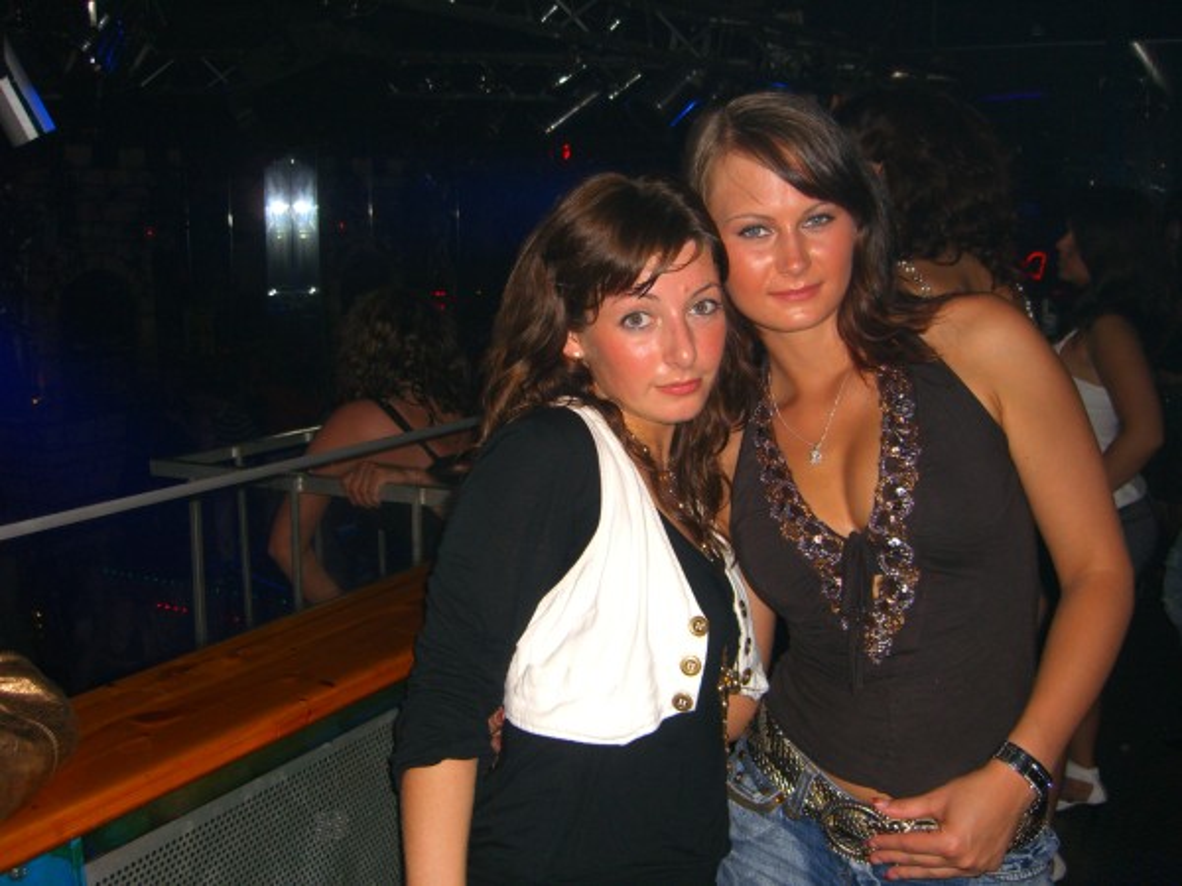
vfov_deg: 37.7
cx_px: 591
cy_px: 443
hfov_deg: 49.0
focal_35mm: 38
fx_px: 1298
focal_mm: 7.9
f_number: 2.8
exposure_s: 1/60
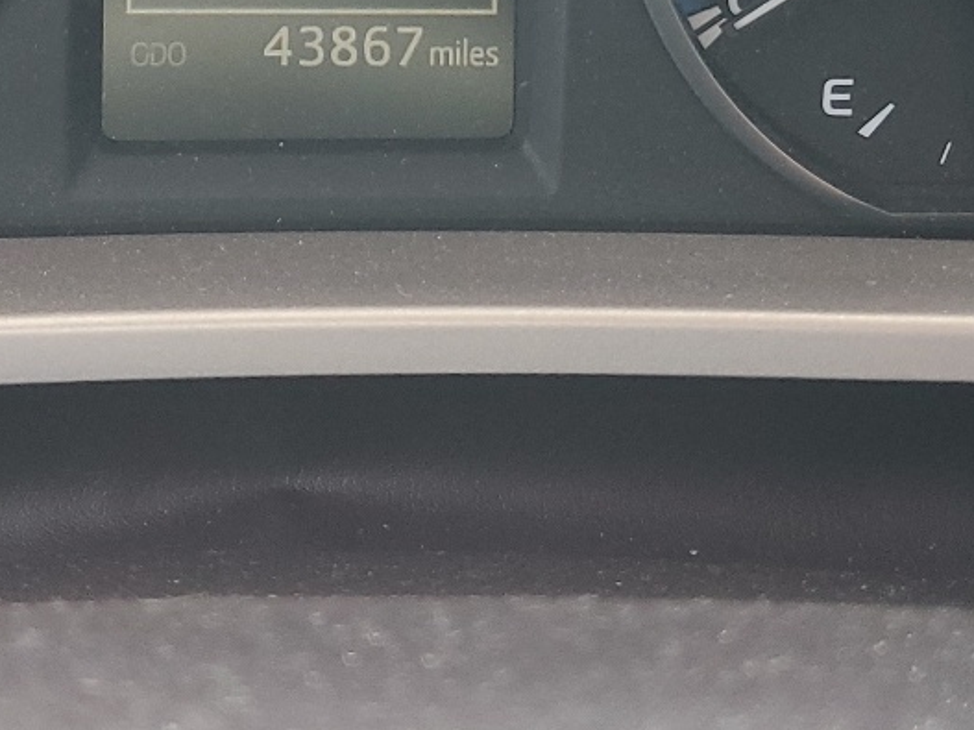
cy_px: -157
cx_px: 388
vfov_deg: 17.7
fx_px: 2222
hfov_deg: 24.7
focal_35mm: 79
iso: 87
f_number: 1.5
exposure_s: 1/120
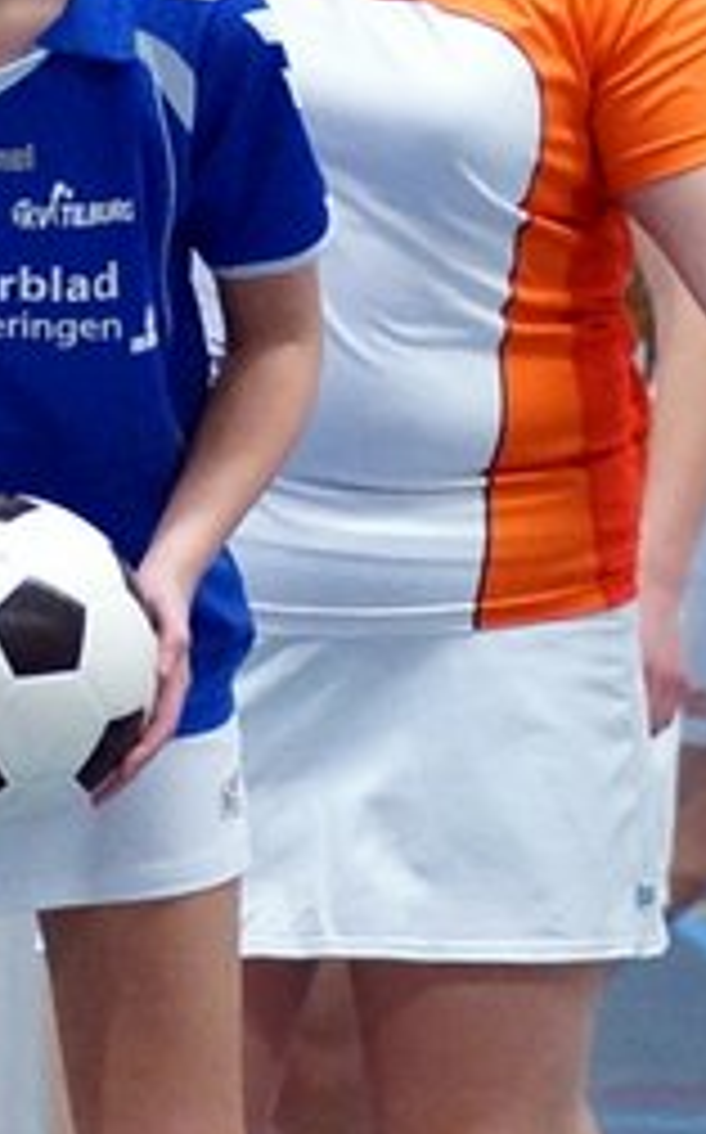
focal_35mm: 311
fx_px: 9596
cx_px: 198
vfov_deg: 6.7
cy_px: 216
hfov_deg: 4.2
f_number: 1.7
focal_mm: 50
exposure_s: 1/200
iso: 1000
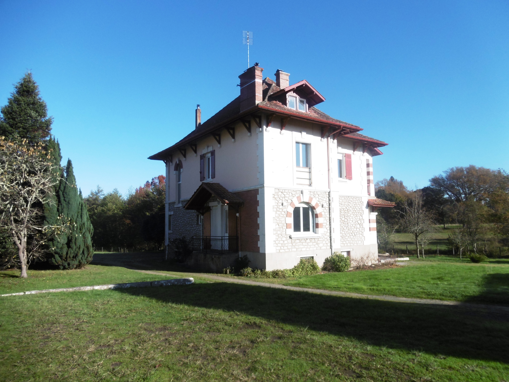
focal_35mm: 24
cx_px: 254
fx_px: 353
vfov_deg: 56.8
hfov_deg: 71.6
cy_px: 191
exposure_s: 1/160
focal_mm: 4.3
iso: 100
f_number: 7.8
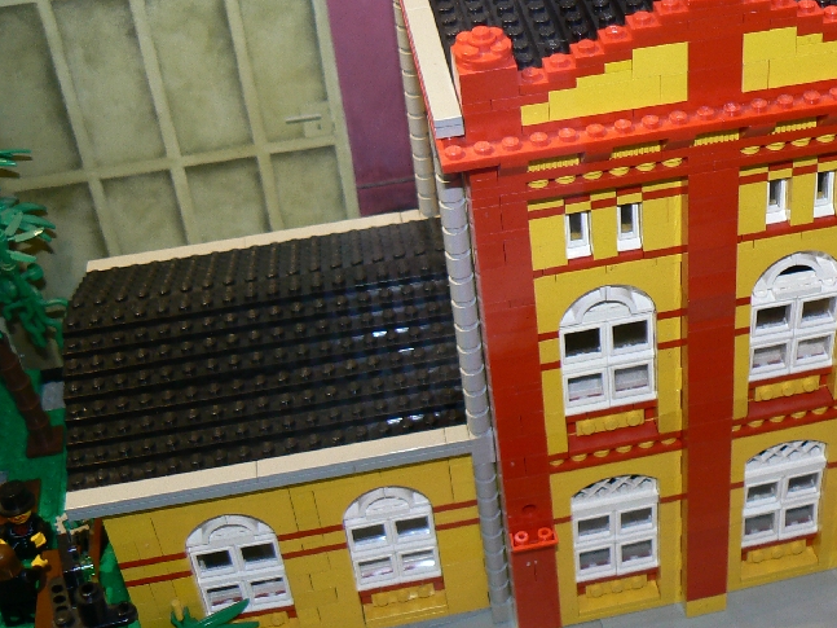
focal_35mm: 57
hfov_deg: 33.1
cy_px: 186
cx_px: 627
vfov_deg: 25.5
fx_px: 1378
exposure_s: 1/30
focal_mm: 6
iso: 100
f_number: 2.8
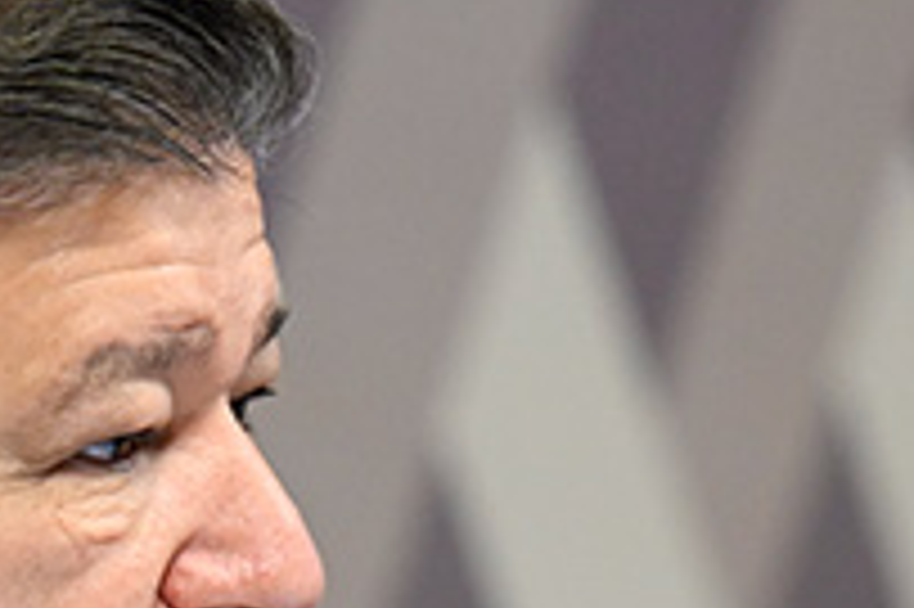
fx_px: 15576
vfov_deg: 2.2
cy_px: 1081
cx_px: 919
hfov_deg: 3.4
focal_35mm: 614
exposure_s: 1/200
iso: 2000
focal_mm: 145
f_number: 2.8
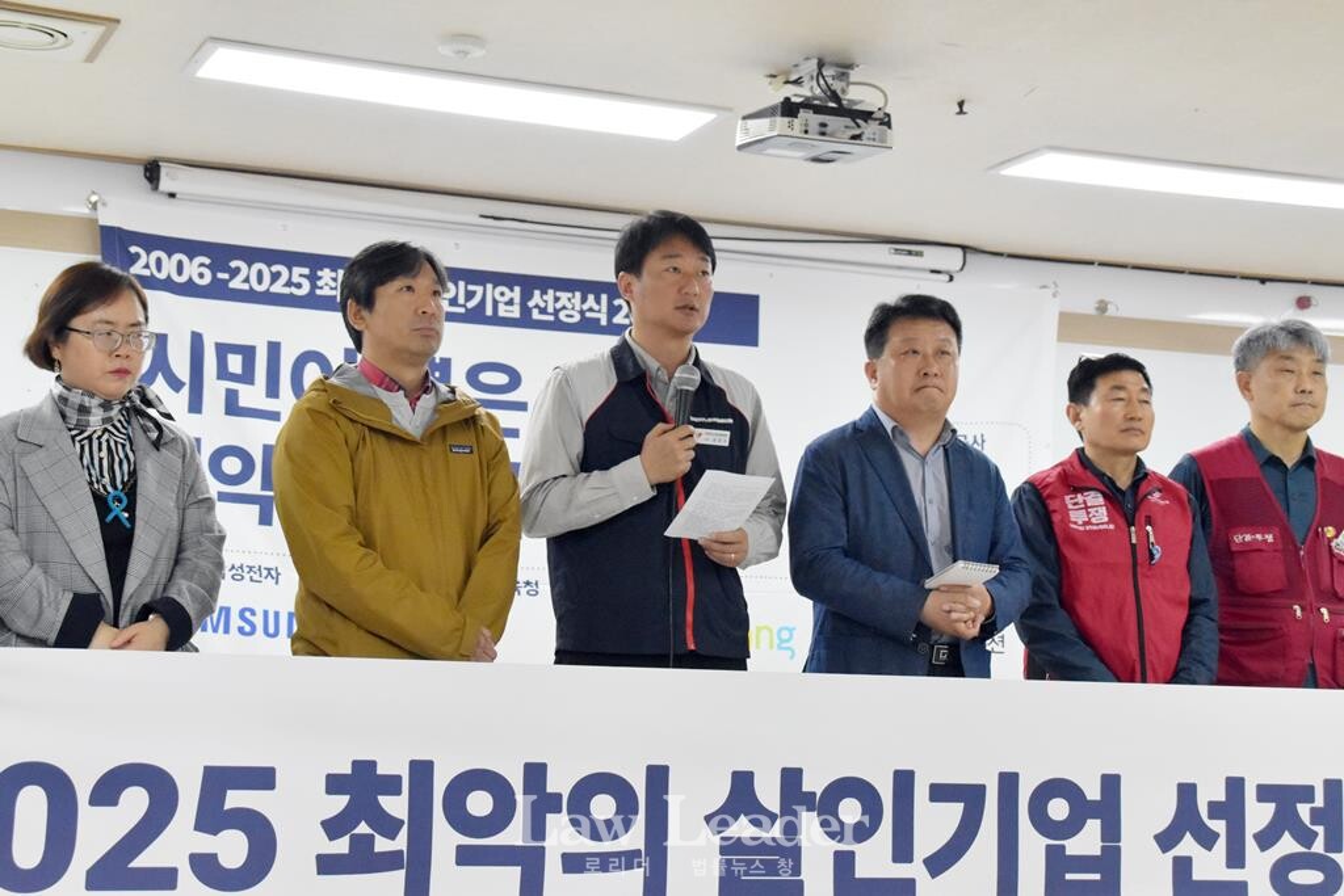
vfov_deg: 21.6
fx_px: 2352
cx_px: 672
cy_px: 448
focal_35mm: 63
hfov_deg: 31.9
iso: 2500
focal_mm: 42
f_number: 6.3
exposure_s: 1/200
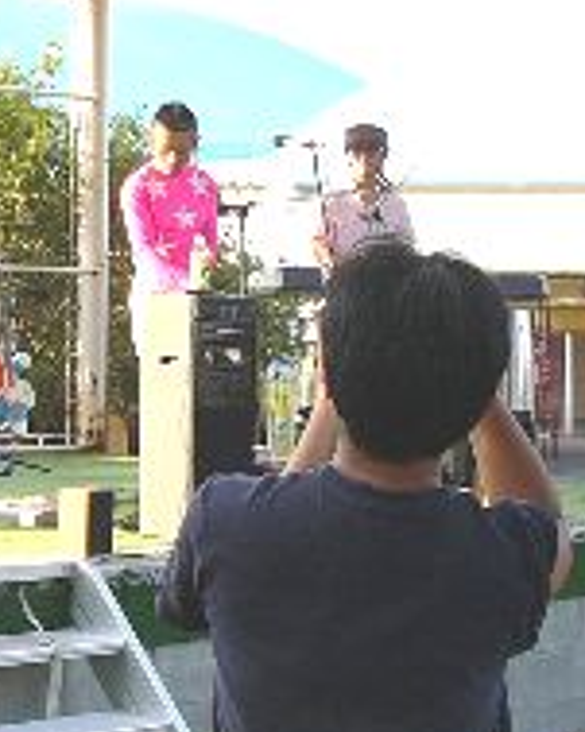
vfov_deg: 16.2
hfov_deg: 12.9
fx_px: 2577
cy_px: 418
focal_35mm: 119
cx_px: 93
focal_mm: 6
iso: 50
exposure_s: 1/100
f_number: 3.3
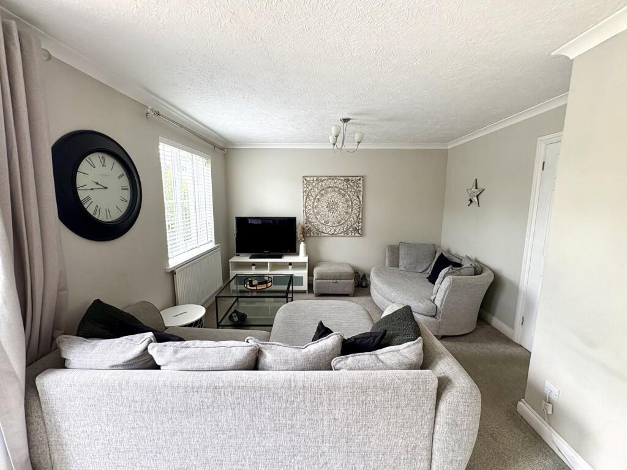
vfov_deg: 85.7
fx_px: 254
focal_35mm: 14
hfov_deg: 102.1
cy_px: 235
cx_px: 314
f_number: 2.2
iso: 100
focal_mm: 2.22
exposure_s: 1/132
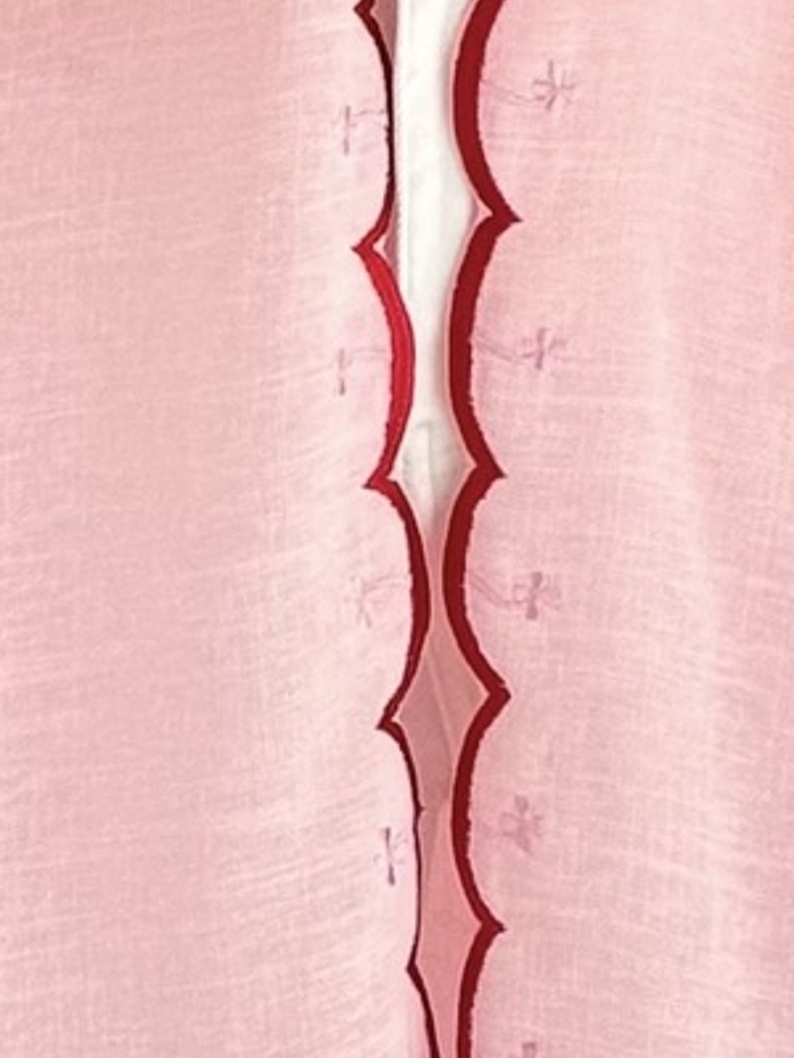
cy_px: -423
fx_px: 4526
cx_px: 368
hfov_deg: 10.0
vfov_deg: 12.8
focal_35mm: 148
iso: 64
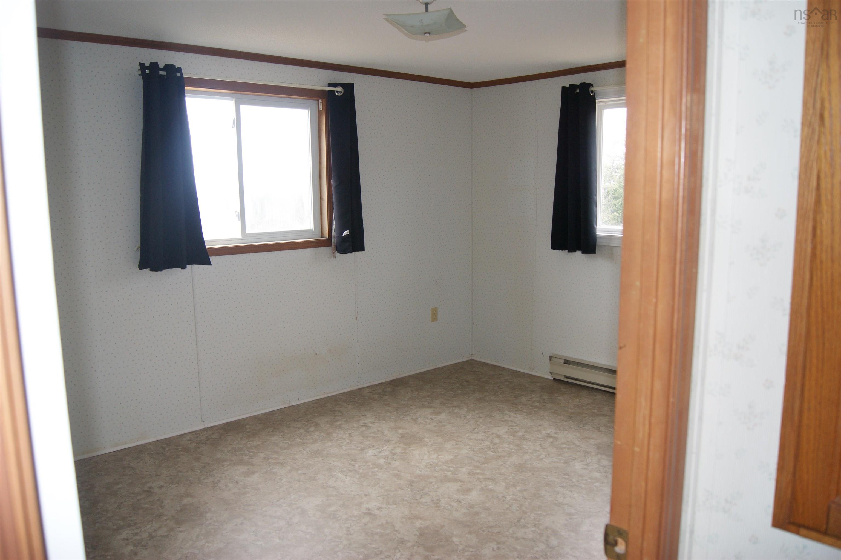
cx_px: 420
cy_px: 280
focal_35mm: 27
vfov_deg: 47.9
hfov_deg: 67.4
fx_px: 630
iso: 250
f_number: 4
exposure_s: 1/160
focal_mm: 18
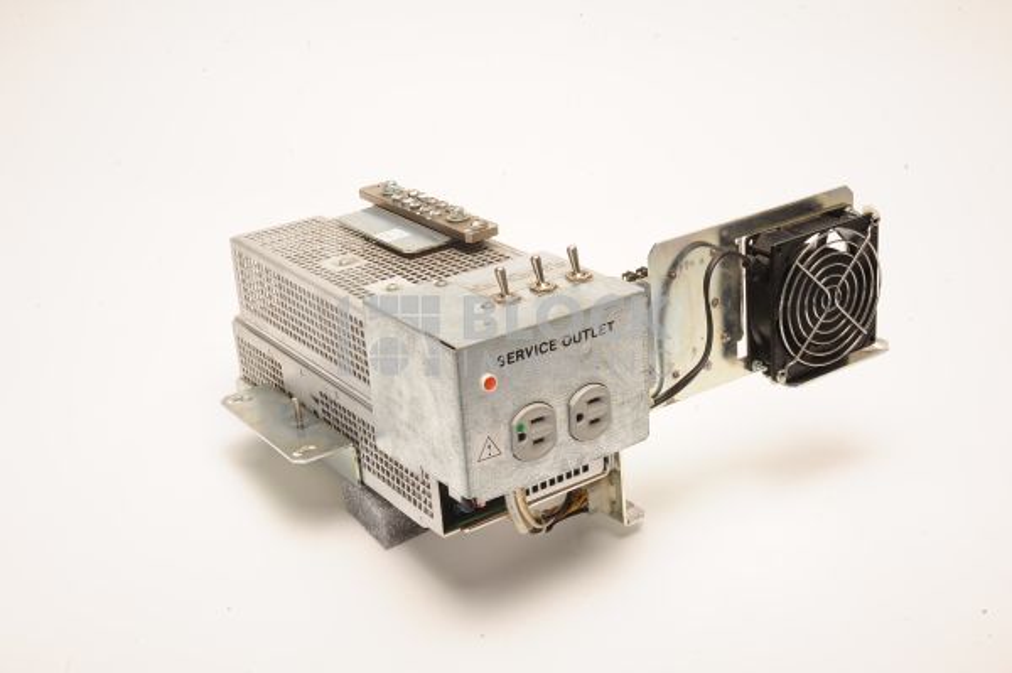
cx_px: 506
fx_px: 1404
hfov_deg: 39.6
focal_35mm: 50
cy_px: 336
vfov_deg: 26.9
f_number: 18
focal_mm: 50
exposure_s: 1/160
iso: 320
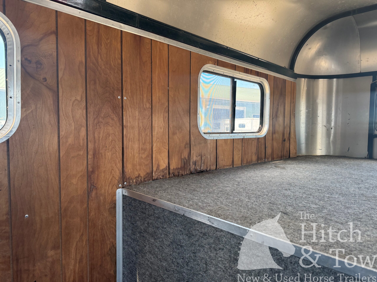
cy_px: 141
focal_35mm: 24
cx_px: 188
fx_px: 261
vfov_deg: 56.8
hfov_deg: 71.6
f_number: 1.78
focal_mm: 6.76
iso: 200
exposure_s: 1/121
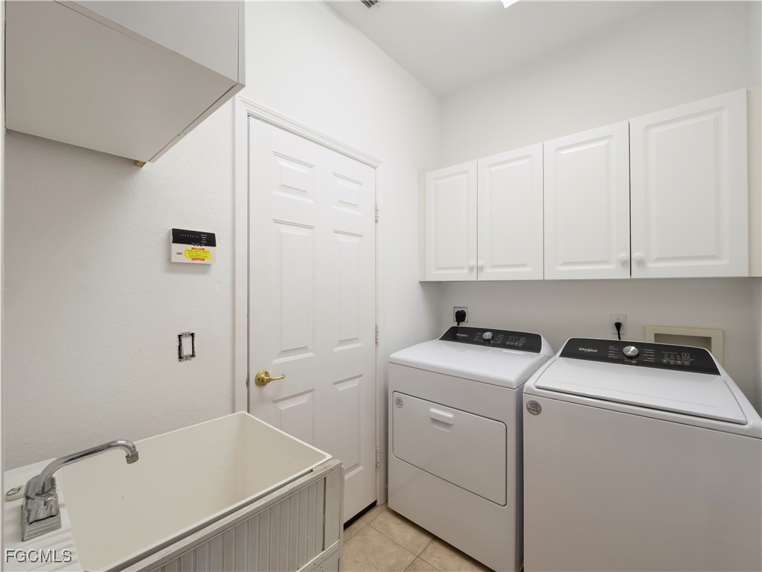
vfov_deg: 85.7
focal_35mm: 14
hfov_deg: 102.1
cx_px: 381
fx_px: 308
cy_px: 286
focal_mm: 7
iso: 200
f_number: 7.1
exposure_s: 1/6
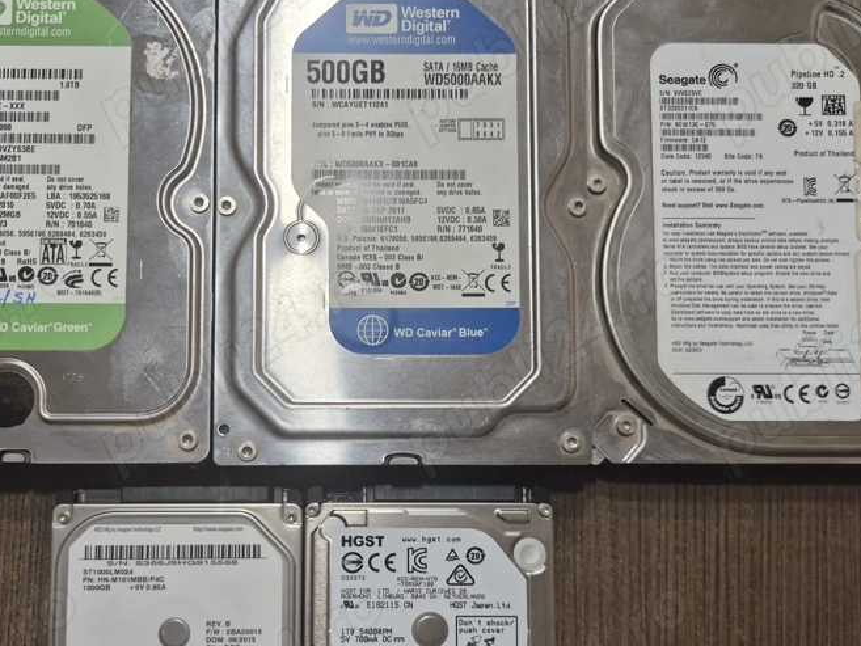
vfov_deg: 40.6
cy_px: 383
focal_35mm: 35
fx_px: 871
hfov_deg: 52.6
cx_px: 393
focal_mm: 5.4
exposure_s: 1/100
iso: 80
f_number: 1.8
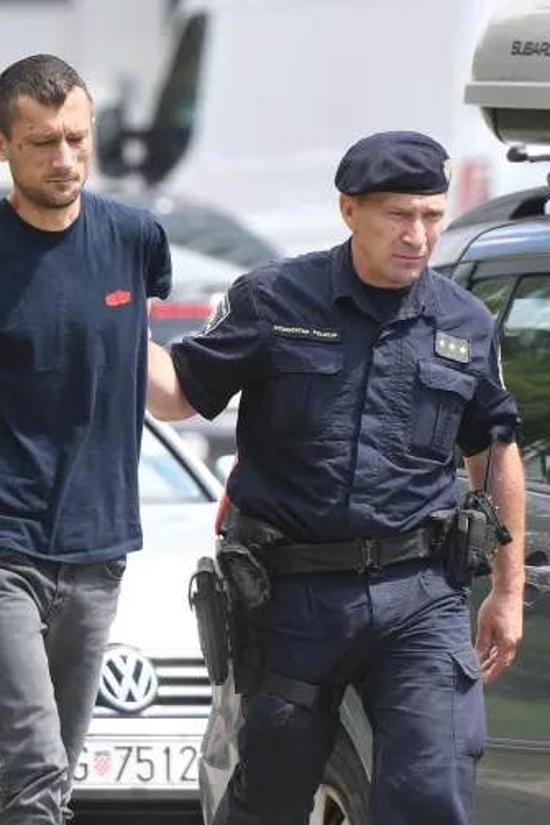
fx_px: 6925
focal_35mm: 302
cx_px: 18
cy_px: 412
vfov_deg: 6.8
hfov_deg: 4.5
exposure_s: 1/800
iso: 160
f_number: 5
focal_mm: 200
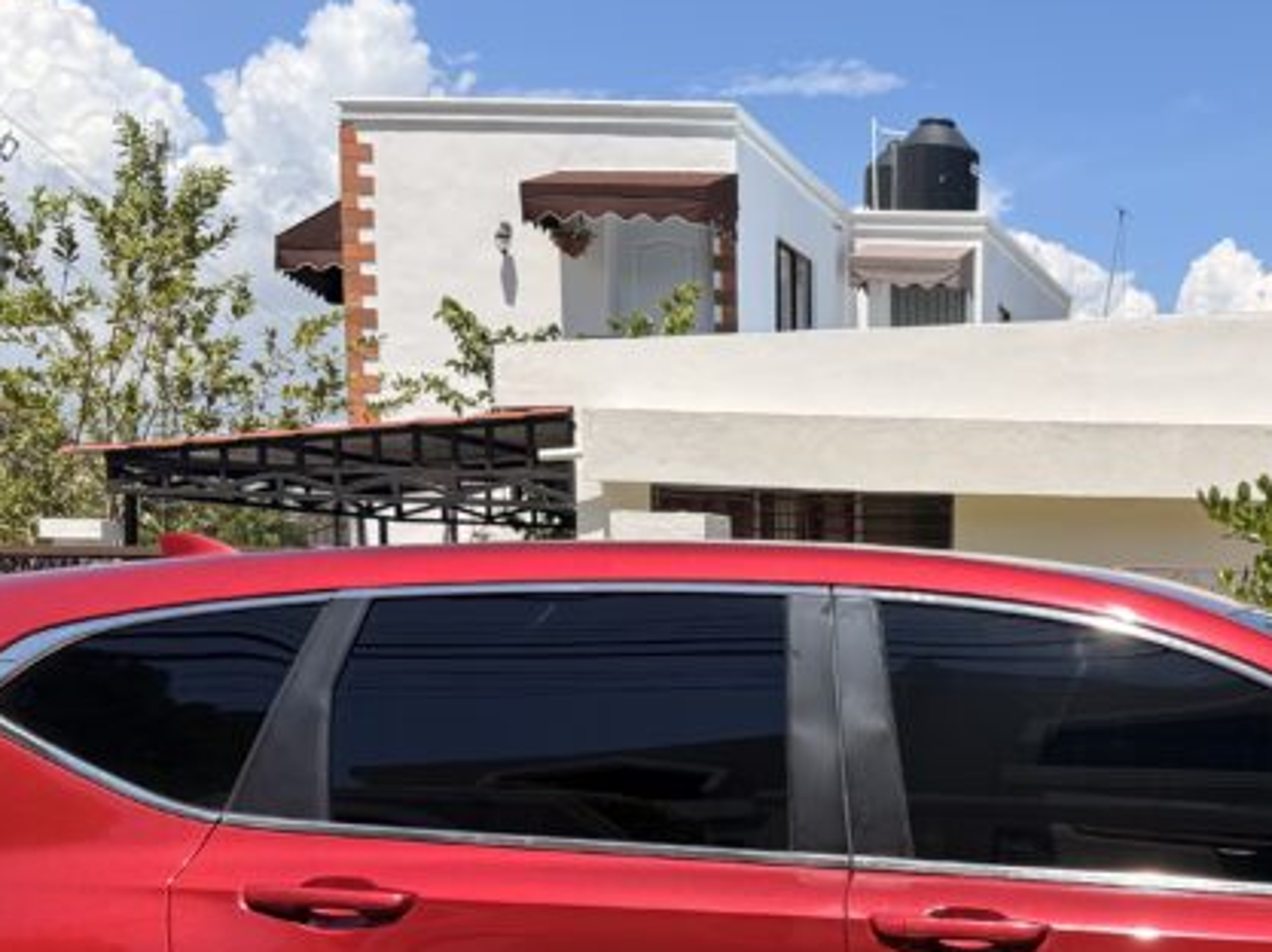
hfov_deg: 31.4
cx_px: 1110
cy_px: 943
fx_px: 2166
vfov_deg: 23.8
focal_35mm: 59
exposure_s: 1/3953
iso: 80
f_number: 1.78
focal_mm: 6.76
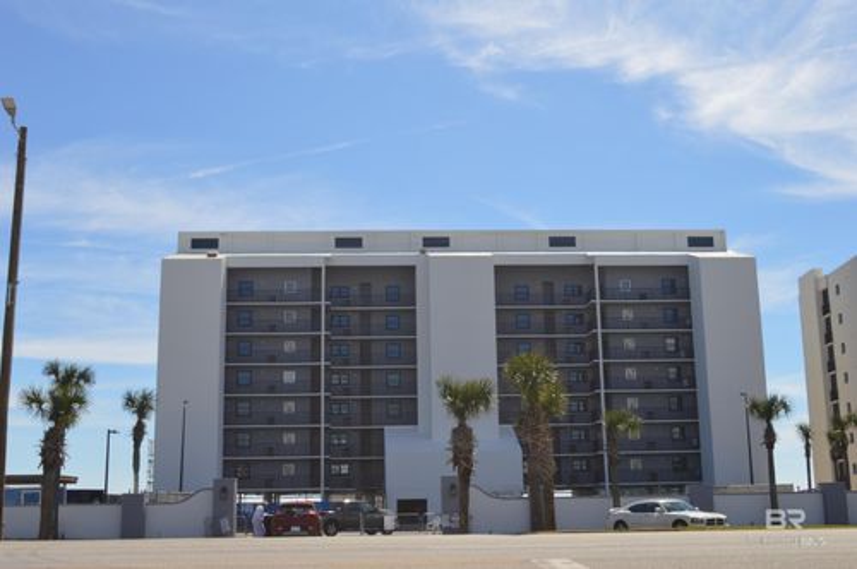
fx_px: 1034
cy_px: 284
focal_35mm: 44
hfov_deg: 45.0
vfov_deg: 30.8
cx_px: 428
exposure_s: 1/200
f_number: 10
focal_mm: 29
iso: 100
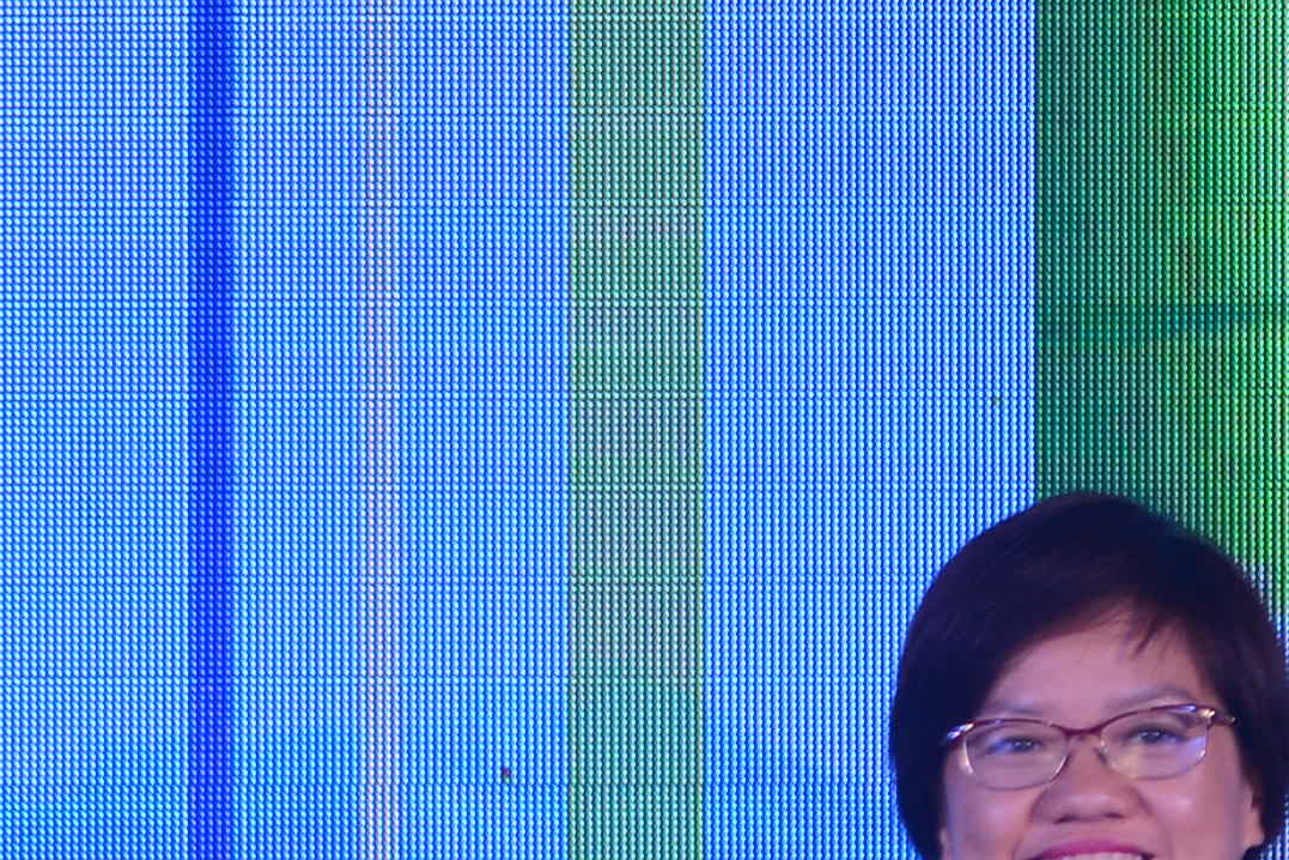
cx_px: -451
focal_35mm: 838
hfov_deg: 2.5
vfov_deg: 1.6
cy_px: 1781
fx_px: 30003
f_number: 3.5
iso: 500
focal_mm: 200
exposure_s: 1/320
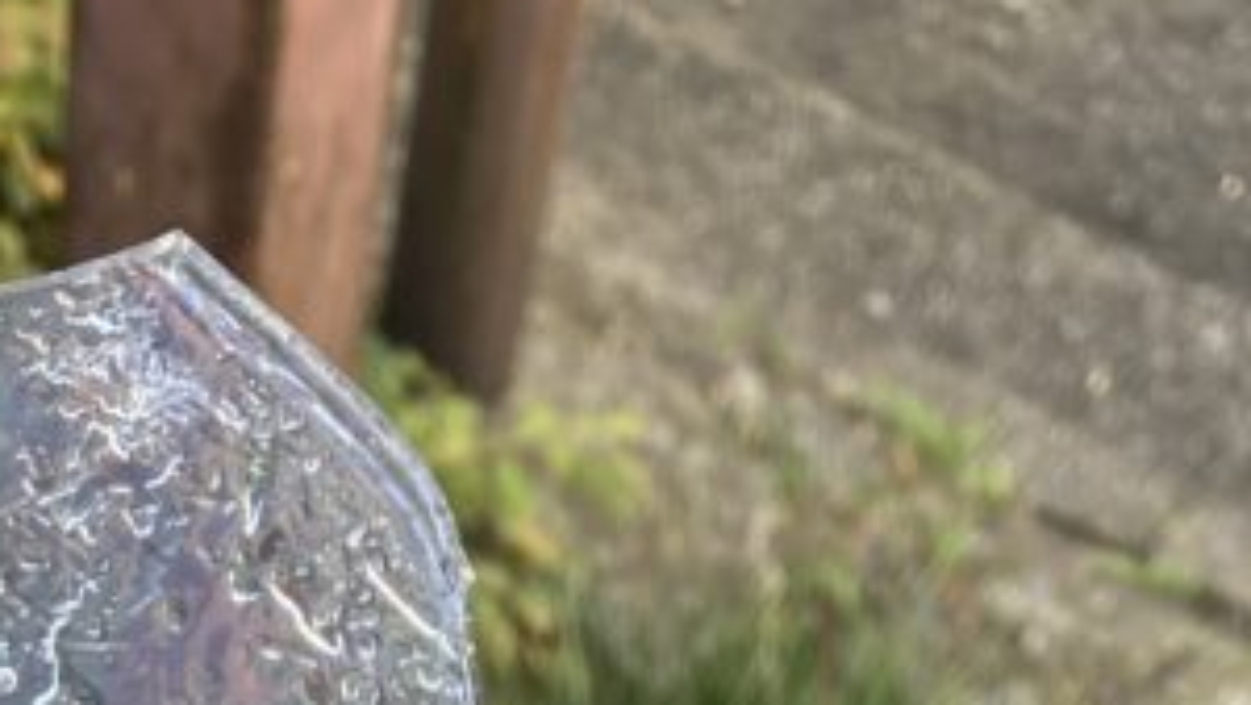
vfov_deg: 9.5
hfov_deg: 20.5
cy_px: 2002
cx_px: 450
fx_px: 3451
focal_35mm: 104
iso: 32
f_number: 1.8
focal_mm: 3.99
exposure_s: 1/121
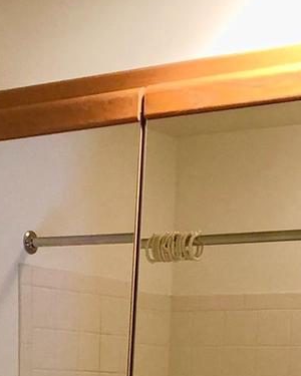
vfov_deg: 15.6
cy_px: 584
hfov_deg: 13.5
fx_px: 1247
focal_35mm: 112
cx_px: -28
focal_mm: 4
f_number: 1.8
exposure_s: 1/24
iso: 40
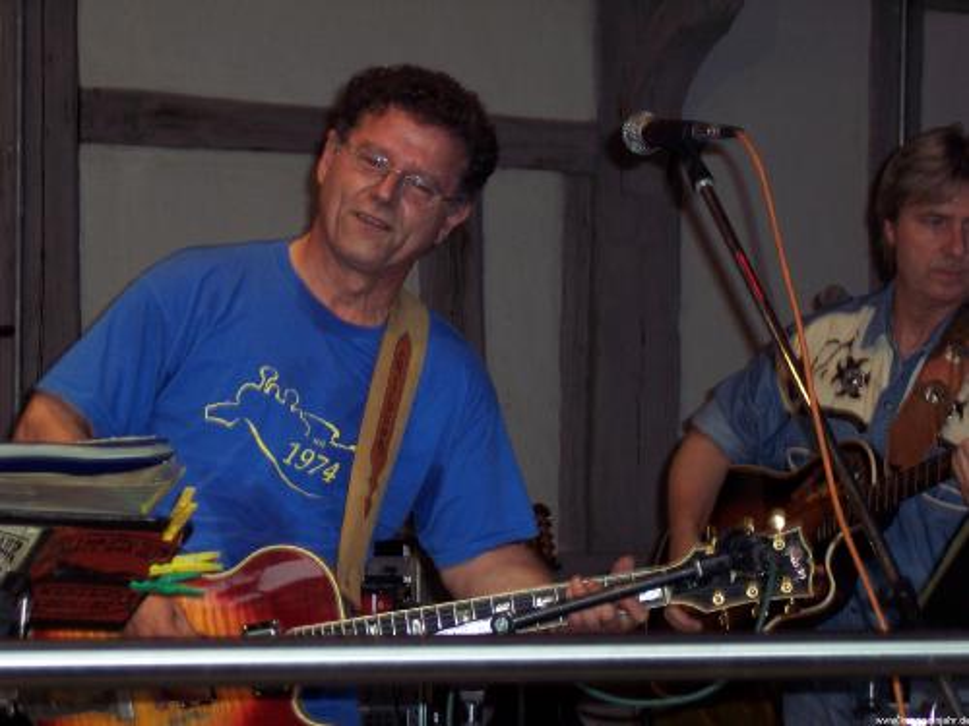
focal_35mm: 117
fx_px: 3275
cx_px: 484
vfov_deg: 12.7
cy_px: 363
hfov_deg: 16.8
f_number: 4.8
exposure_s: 1/125
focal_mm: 24
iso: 140
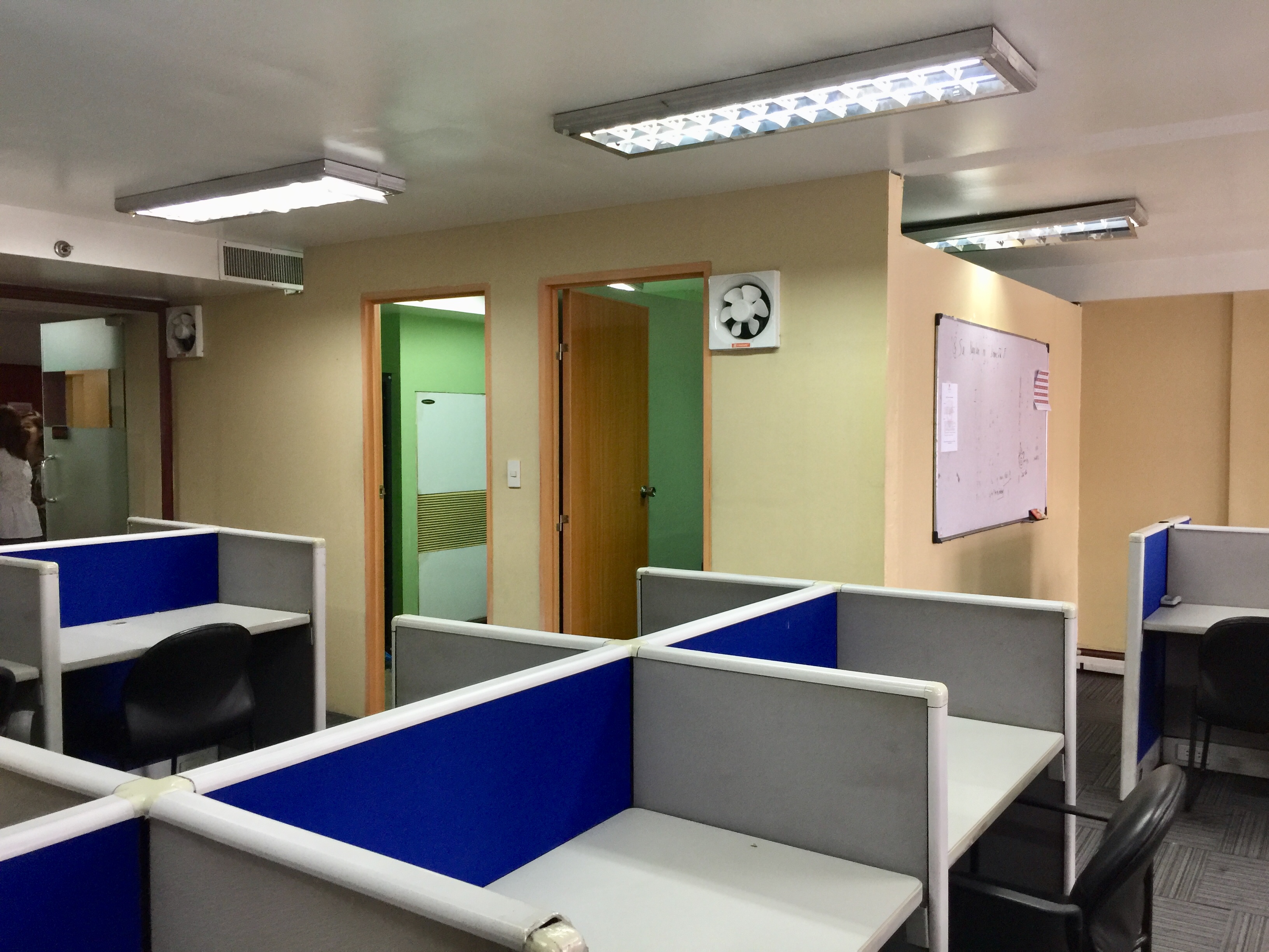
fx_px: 1063
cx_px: 634
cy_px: 476
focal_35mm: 29
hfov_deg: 61.7
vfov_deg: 48.2
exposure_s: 1/15
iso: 64
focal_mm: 4.15
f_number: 2.2
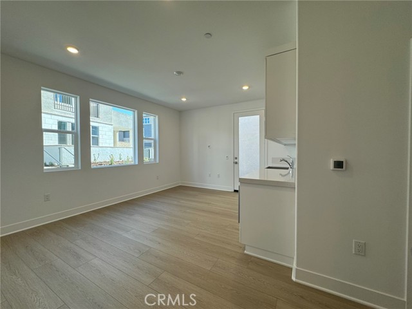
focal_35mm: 14
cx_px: 206
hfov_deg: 102.1
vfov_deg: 85.7
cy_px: 154
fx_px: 167
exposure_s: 1/120
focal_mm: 2.22
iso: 64
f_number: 2.2
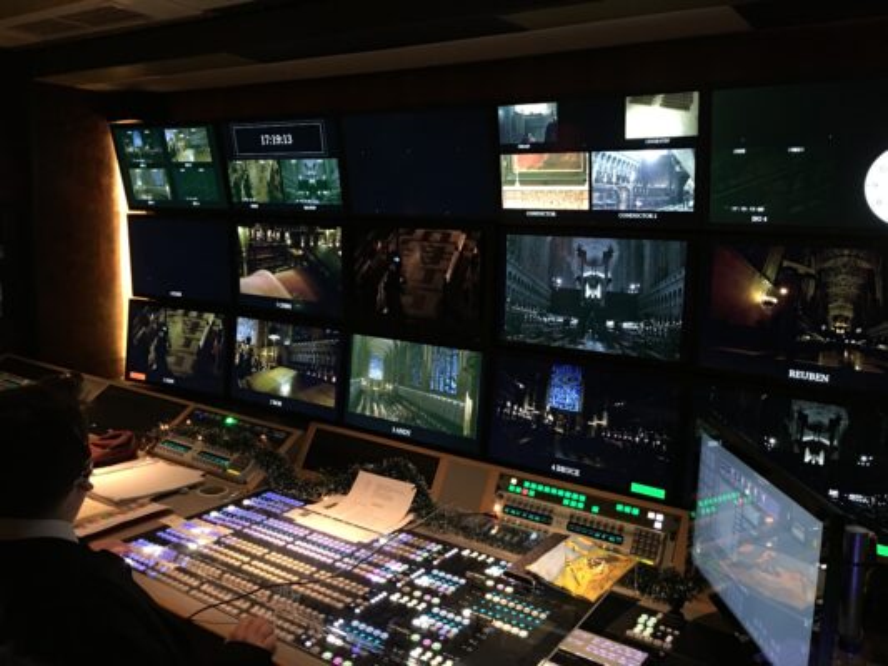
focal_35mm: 29
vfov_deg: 48.2
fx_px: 744
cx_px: 444
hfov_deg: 61.6
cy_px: 333
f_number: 2.2
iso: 125
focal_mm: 4.15
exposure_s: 1/8
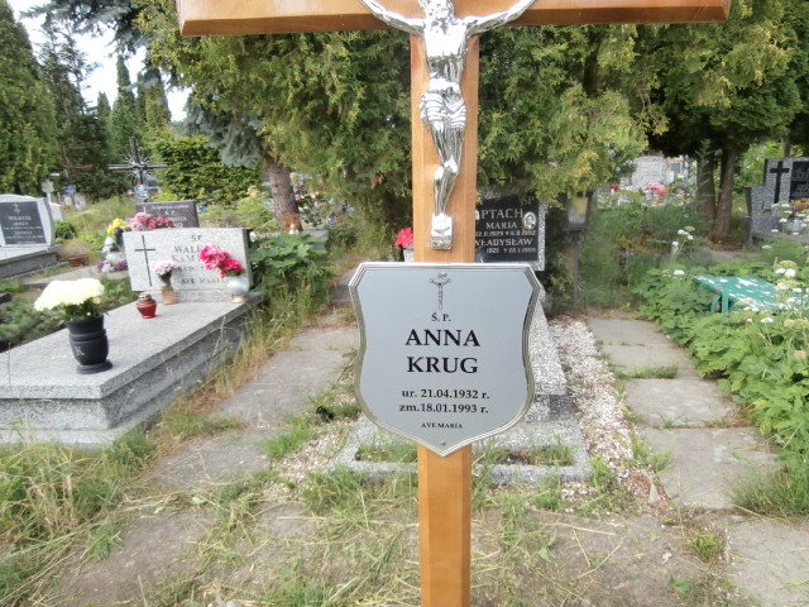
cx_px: 404
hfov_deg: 71.6
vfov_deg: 56.8
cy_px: 304
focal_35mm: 24
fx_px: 561
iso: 100
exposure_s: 1/200
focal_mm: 4.2
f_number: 3
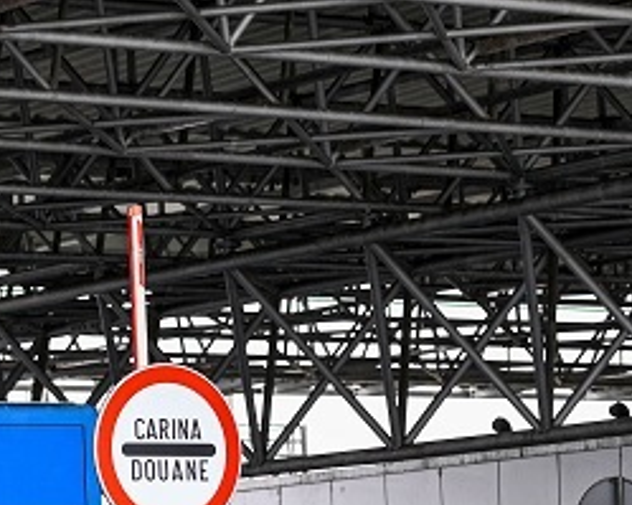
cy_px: 551
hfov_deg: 9.1
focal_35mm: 211
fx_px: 3945
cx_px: 162
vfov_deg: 7.3
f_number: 2.8
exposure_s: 1/250
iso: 400
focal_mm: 70
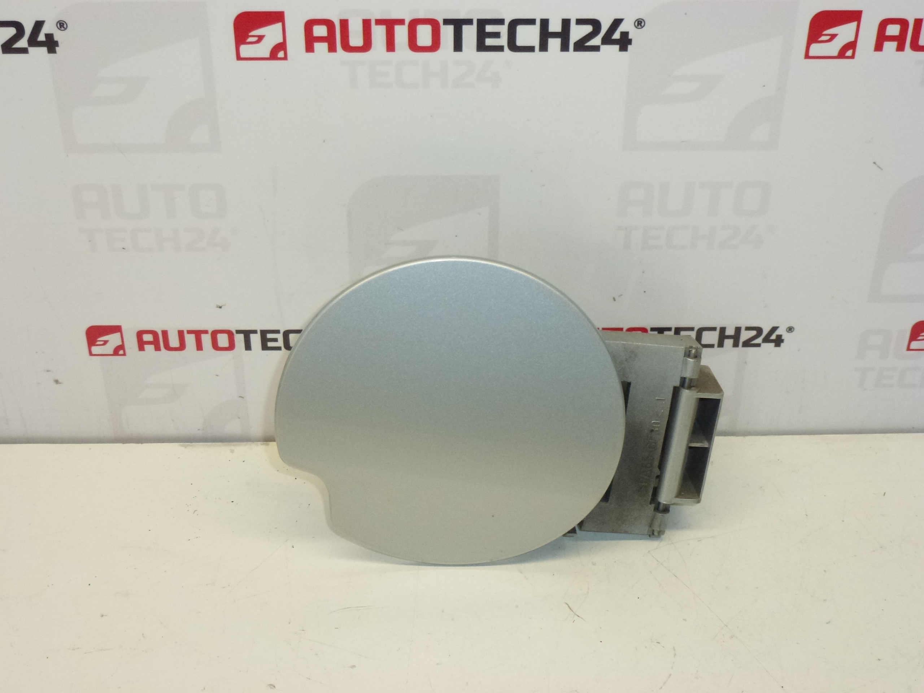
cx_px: 462
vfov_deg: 29.7
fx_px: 1308
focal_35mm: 49
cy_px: 346
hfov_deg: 38.9
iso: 400
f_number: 4.1
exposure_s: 1/320
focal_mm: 8.7
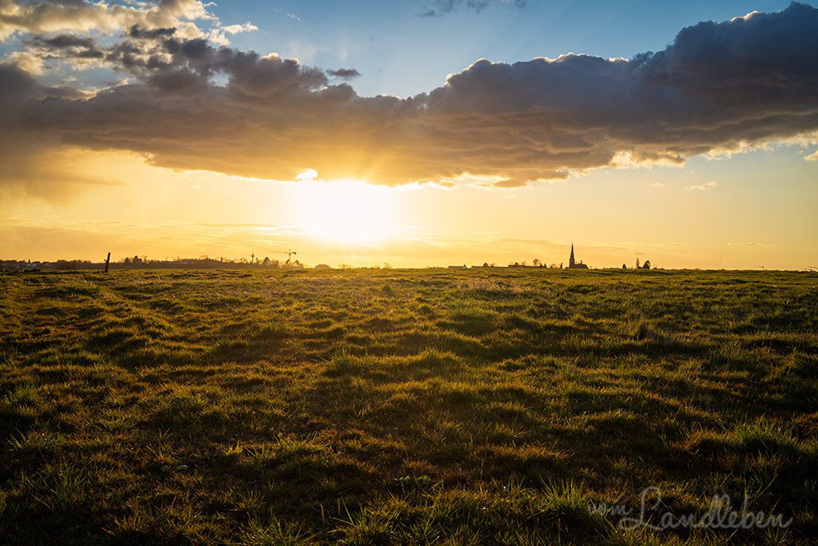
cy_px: 273
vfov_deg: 37.9
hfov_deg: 54.4
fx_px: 795
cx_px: 409
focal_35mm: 35
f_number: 9
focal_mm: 35
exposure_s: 1/125
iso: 100
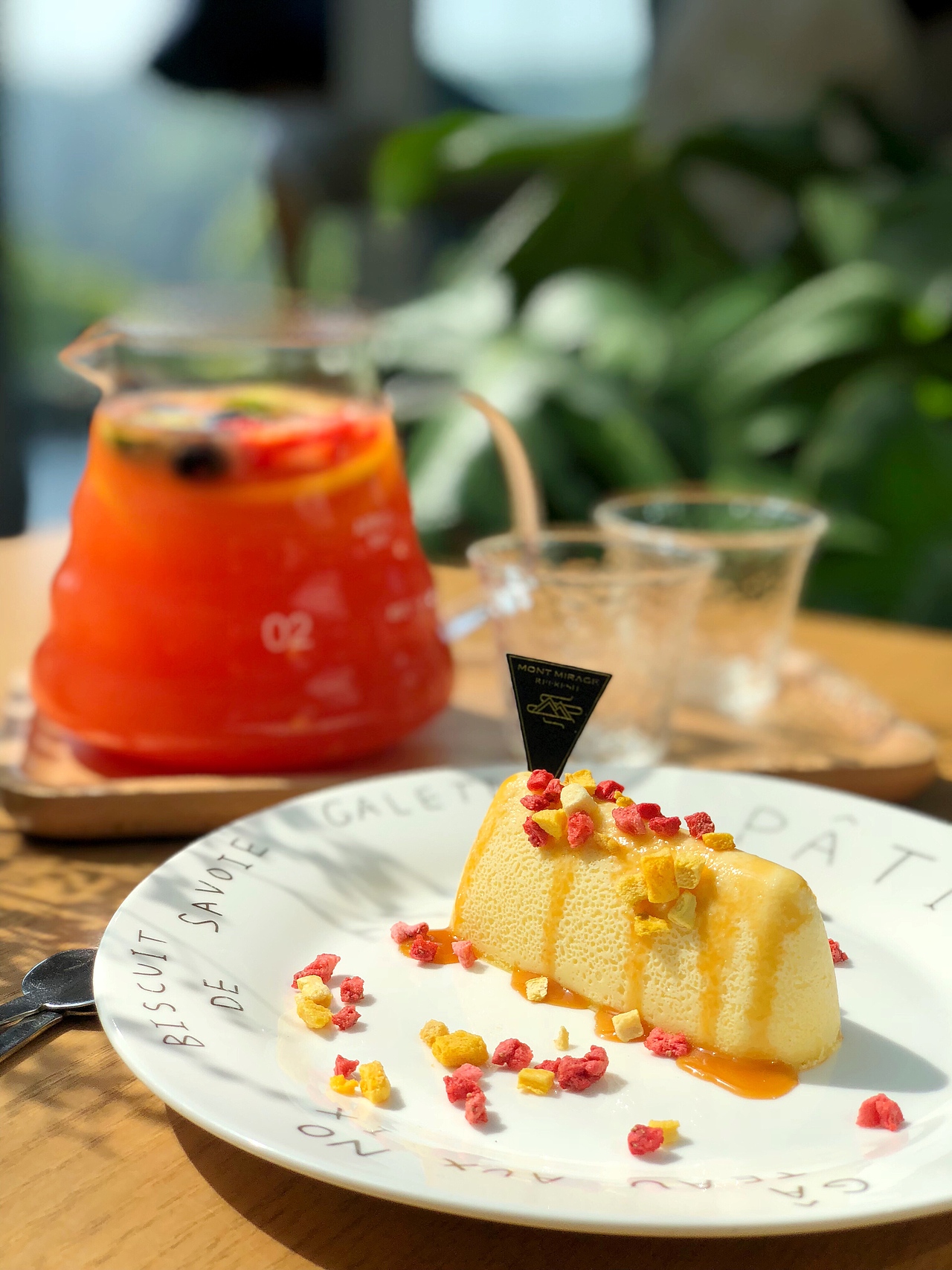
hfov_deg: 28.0
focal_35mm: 52
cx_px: 476
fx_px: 1907
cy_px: 635
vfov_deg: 36.8
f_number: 2.4
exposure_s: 1/1656
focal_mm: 6
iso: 16
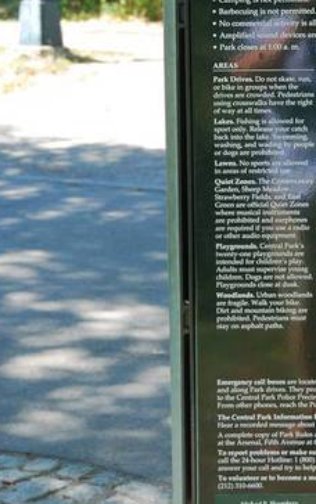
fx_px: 1376
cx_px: 308
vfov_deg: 20.6
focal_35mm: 100
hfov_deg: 13.0
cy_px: 118
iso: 100
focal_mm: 34
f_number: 4.5
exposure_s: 1/80
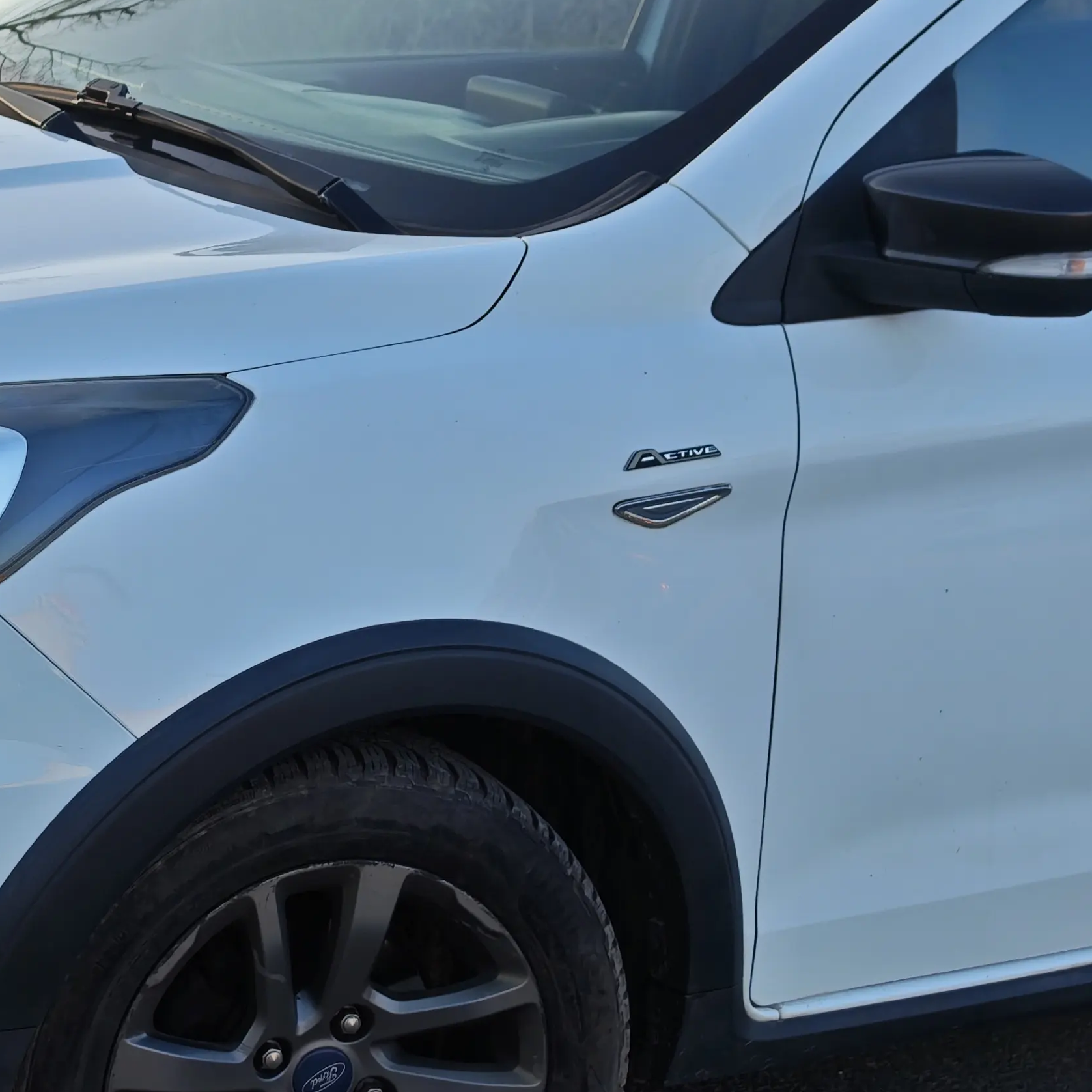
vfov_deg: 20.9
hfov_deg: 20.7
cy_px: 462
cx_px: 277
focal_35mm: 83
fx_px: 2962
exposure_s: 1/436
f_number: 2
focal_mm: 8.72
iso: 50
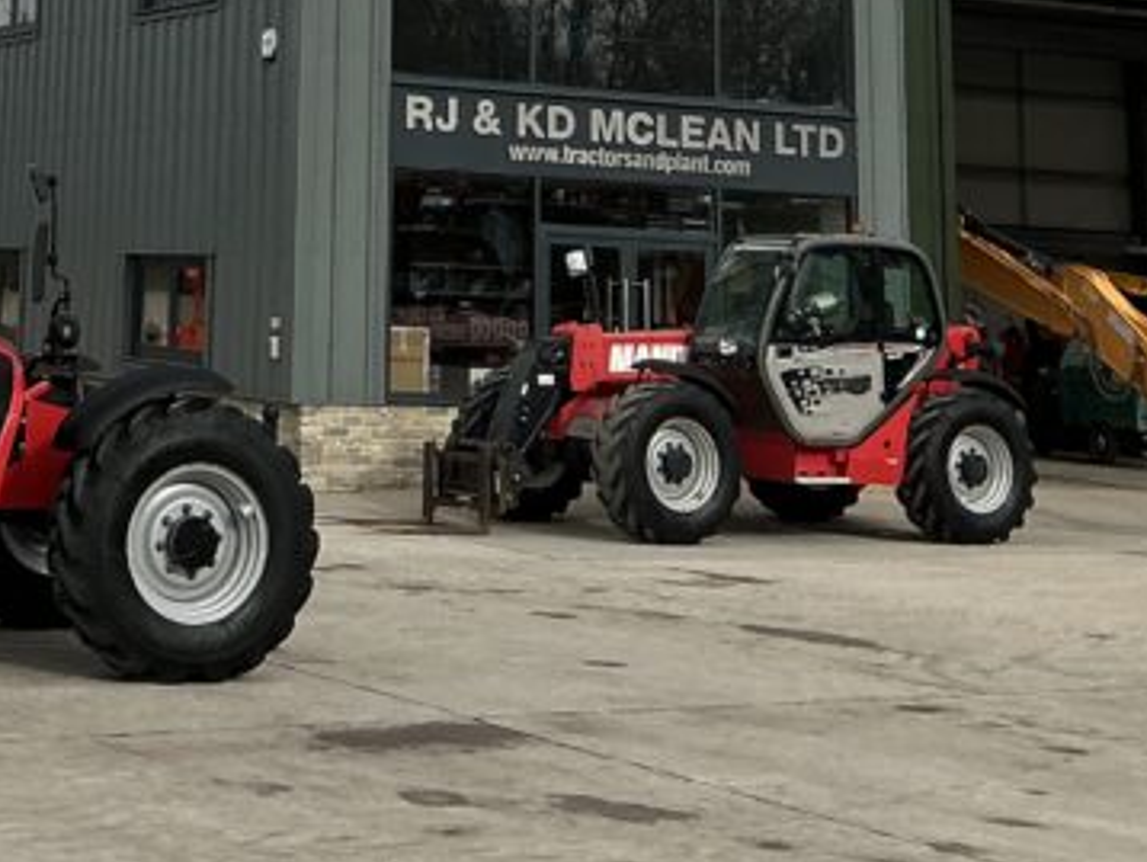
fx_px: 2653
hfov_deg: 23.9
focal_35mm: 80
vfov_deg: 17.0
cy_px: -349
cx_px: 192
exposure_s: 1/2427
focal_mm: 3
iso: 25
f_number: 1.8
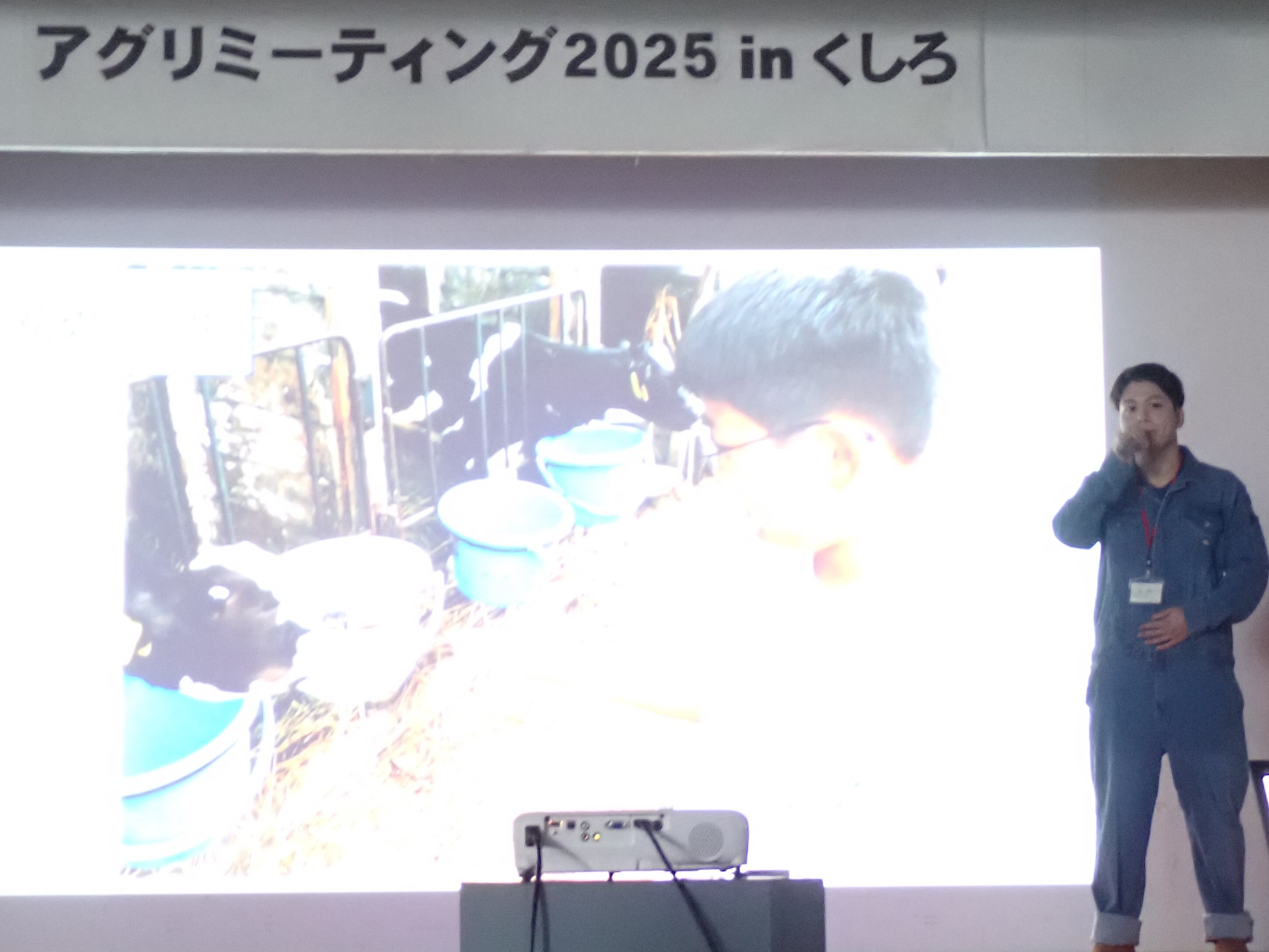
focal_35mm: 58
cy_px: 476
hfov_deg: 33.2
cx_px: 634
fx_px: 2127
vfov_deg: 25.2
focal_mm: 10.35
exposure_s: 1/4
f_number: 3.5
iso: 1600
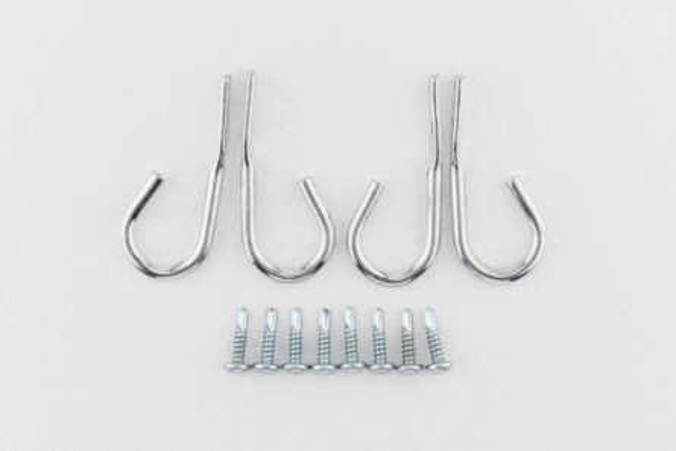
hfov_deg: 24.6
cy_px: 226
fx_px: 1550
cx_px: 338
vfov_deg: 16.6
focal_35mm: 82
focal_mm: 55
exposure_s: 1/400
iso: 200
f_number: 7.1
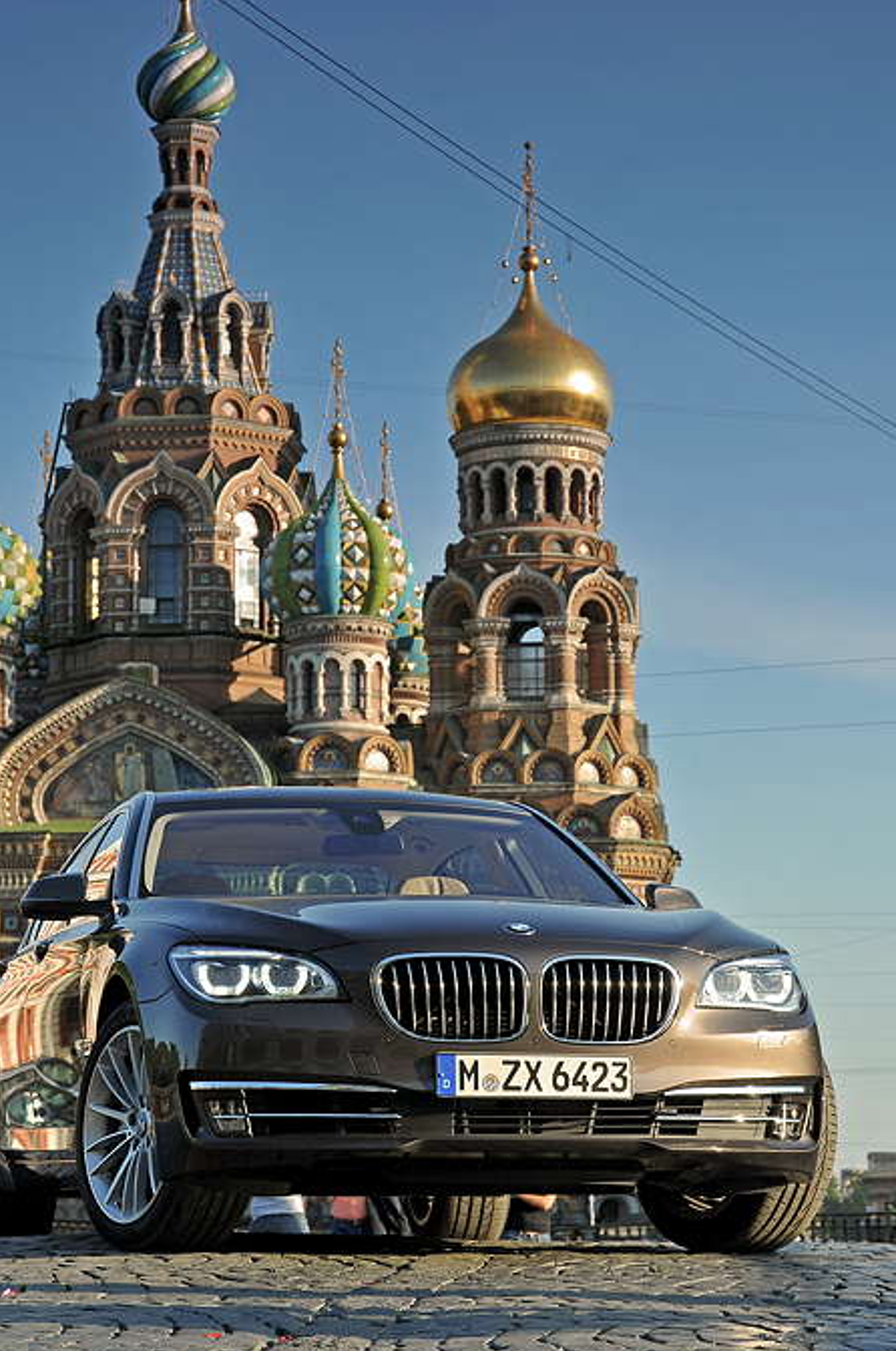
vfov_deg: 20.4
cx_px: 433
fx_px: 3745
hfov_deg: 13.6
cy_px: 623
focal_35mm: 100
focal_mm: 56
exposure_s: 1/180
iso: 200
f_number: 8
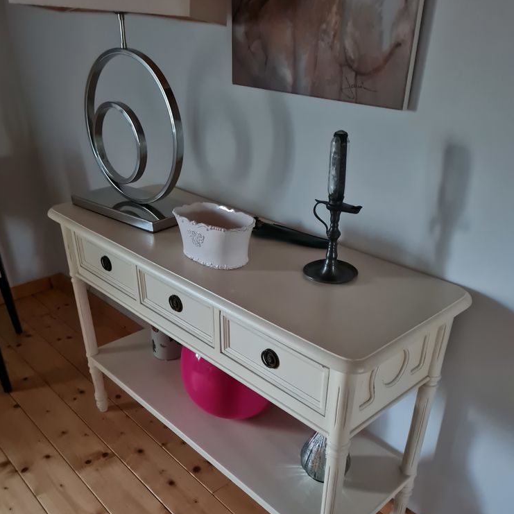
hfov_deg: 52.5
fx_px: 521
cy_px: 323
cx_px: 258
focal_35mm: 31
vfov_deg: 52.0
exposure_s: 1/25
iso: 800
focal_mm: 5.4
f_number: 1.8
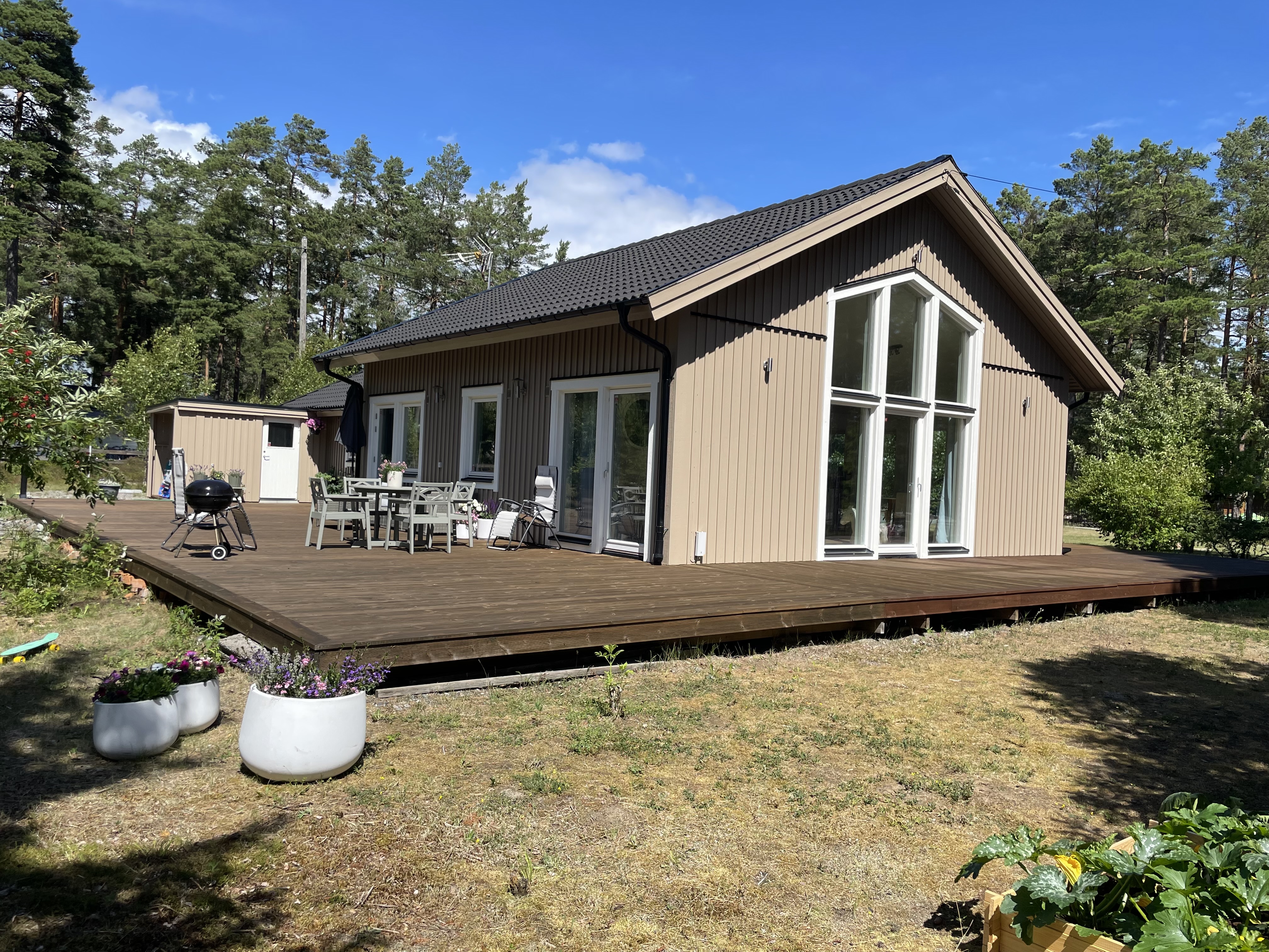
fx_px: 953
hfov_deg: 67.3
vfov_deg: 53.1
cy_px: 476
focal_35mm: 26
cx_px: 634
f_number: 1.6
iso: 32
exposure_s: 1/2959
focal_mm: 4.2
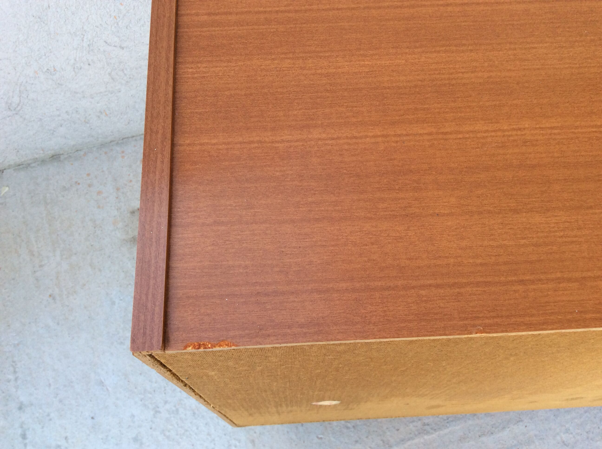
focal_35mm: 32
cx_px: 301
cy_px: 224
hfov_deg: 56.9
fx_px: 556
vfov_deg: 44.1
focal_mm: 3.3
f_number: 2.4
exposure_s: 1/100
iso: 40
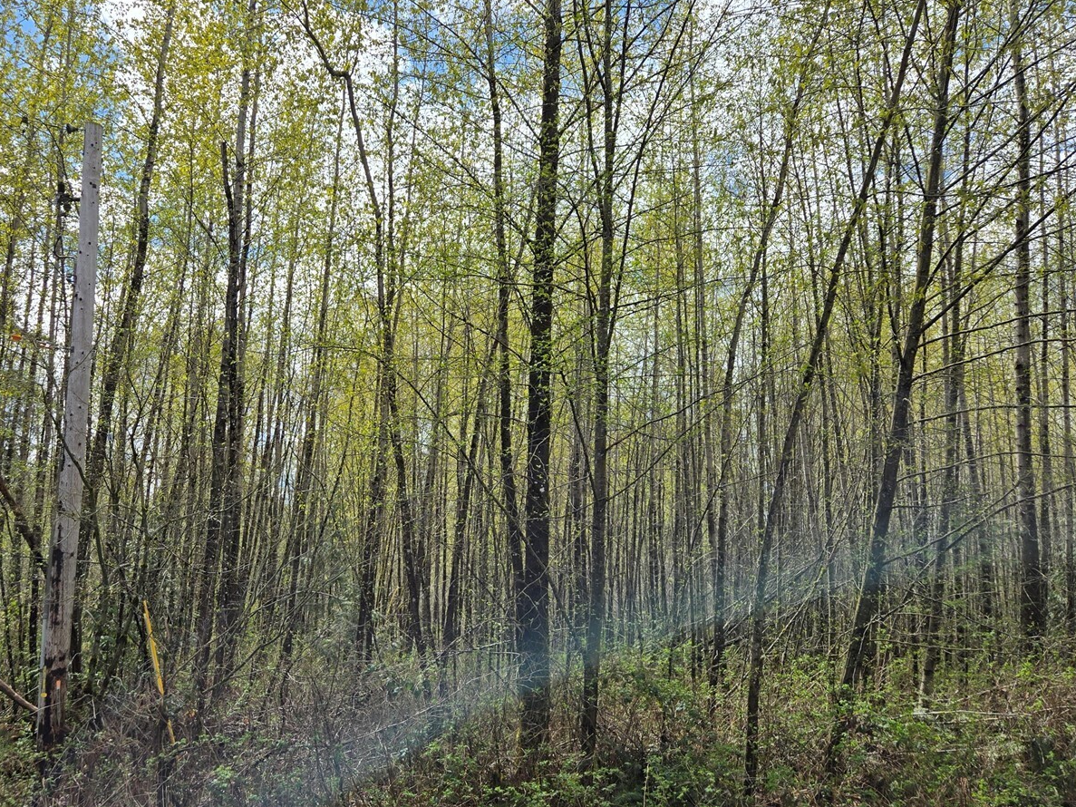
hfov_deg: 58.0
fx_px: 964
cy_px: 436
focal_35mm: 31
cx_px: 444
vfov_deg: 45.4
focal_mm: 5.4
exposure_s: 1/2352
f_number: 1.8
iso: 25
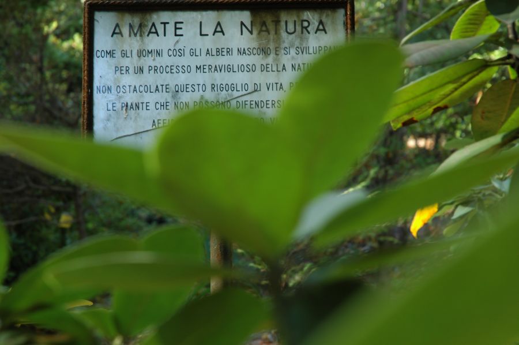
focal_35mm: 105
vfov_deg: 13.0
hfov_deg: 19.5
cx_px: 260
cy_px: 172
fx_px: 1512
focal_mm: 70
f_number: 8
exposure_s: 1/15
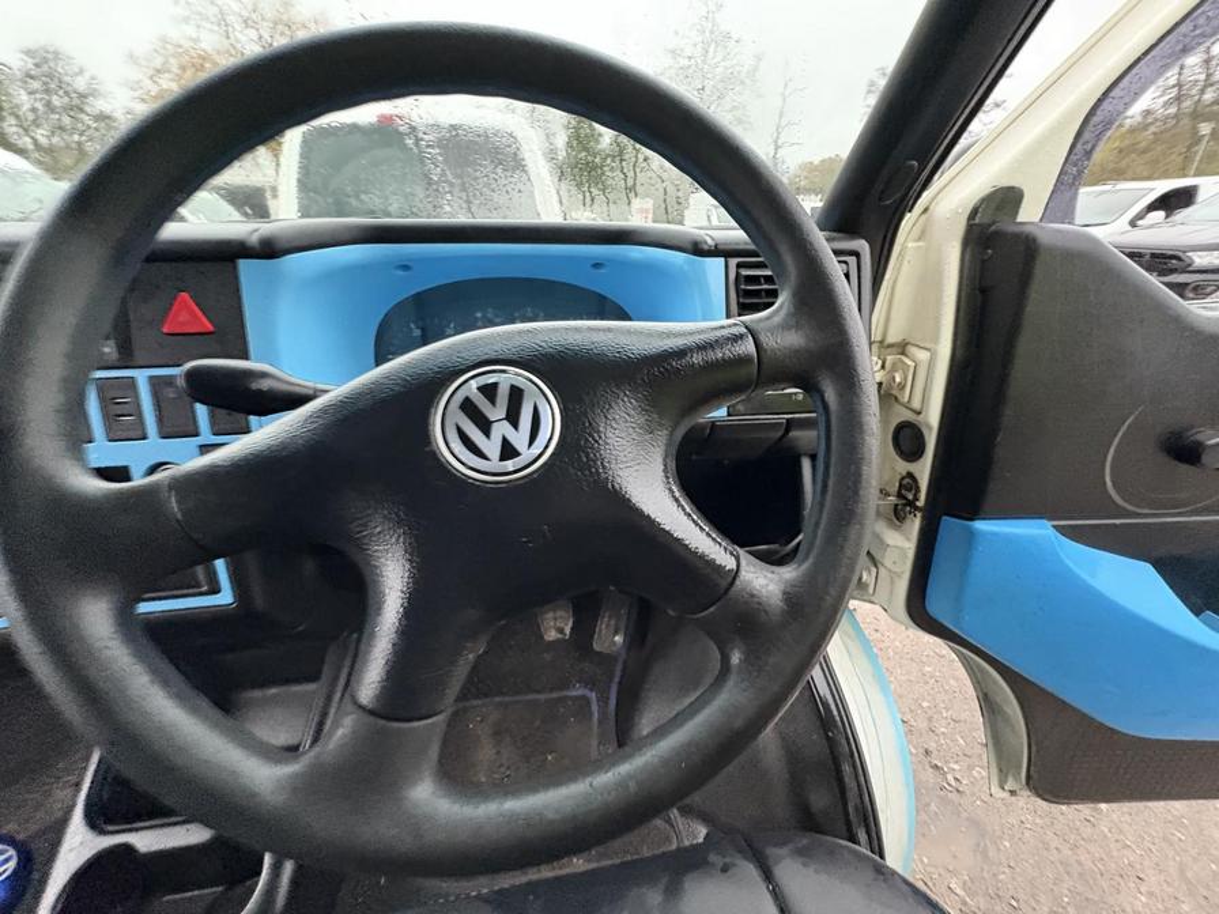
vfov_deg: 85.7
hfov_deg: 102.1
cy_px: 457
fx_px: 493
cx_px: 610
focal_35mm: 14
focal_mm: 2.22
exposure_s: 1/40
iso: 1000
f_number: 2.2
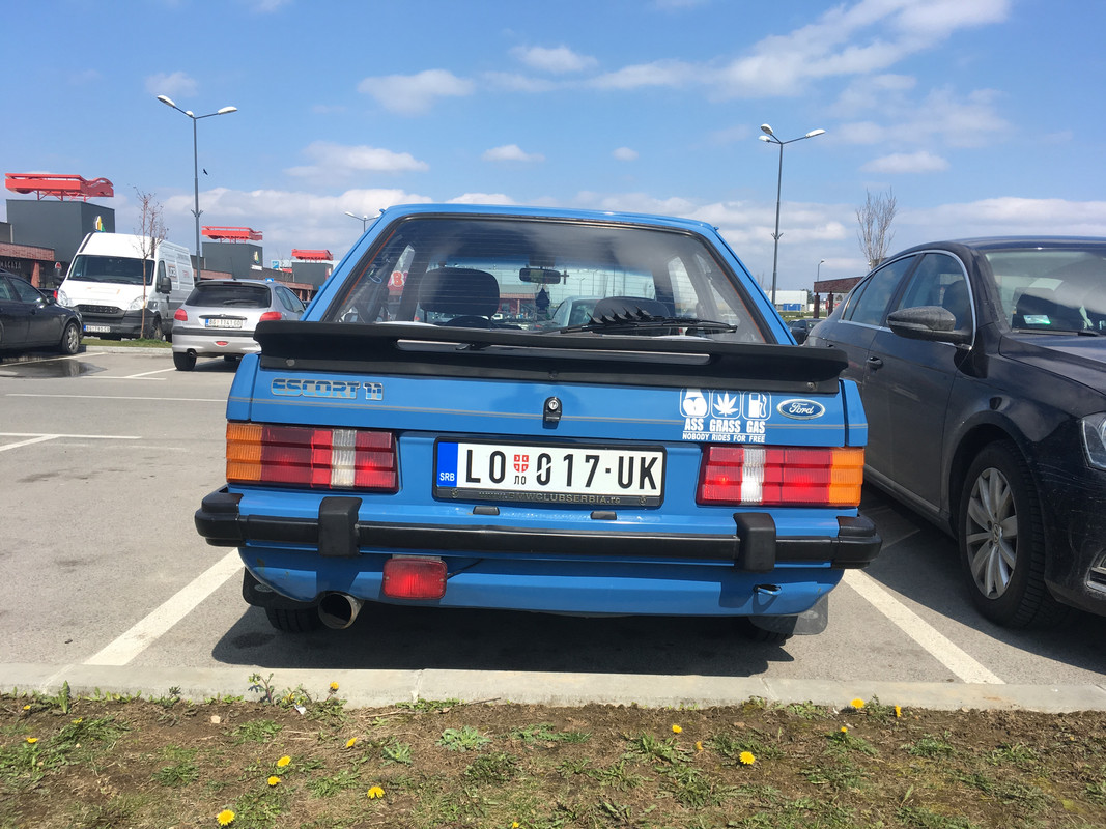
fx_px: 926
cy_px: 414
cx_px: 553
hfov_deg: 61.7
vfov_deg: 48.2
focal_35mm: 29
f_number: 2.2
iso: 25
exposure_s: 1/1374
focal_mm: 4.15
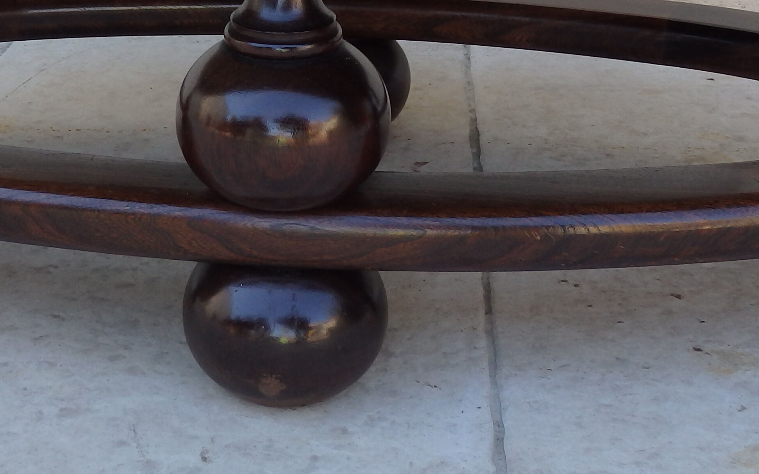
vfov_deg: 18.8
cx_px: 300
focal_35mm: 68
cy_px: 41
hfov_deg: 30.1
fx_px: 1407
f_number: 3.2
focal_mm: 5
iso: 125
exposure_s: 1/160
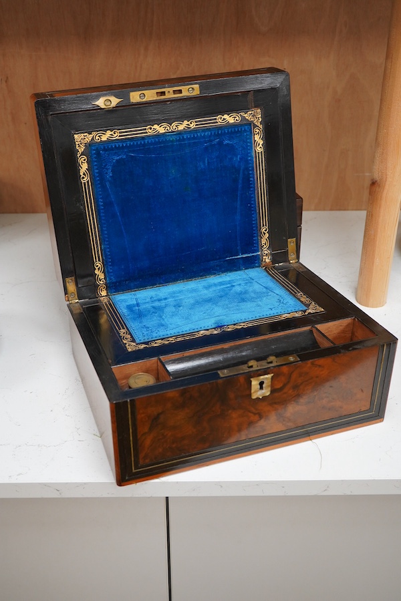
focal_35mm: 45
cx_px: 200
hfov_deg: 29.9
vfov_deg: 43.6
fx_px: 752
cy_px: 300
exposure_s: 1/125
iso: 1250
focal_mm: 30
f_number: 7.1
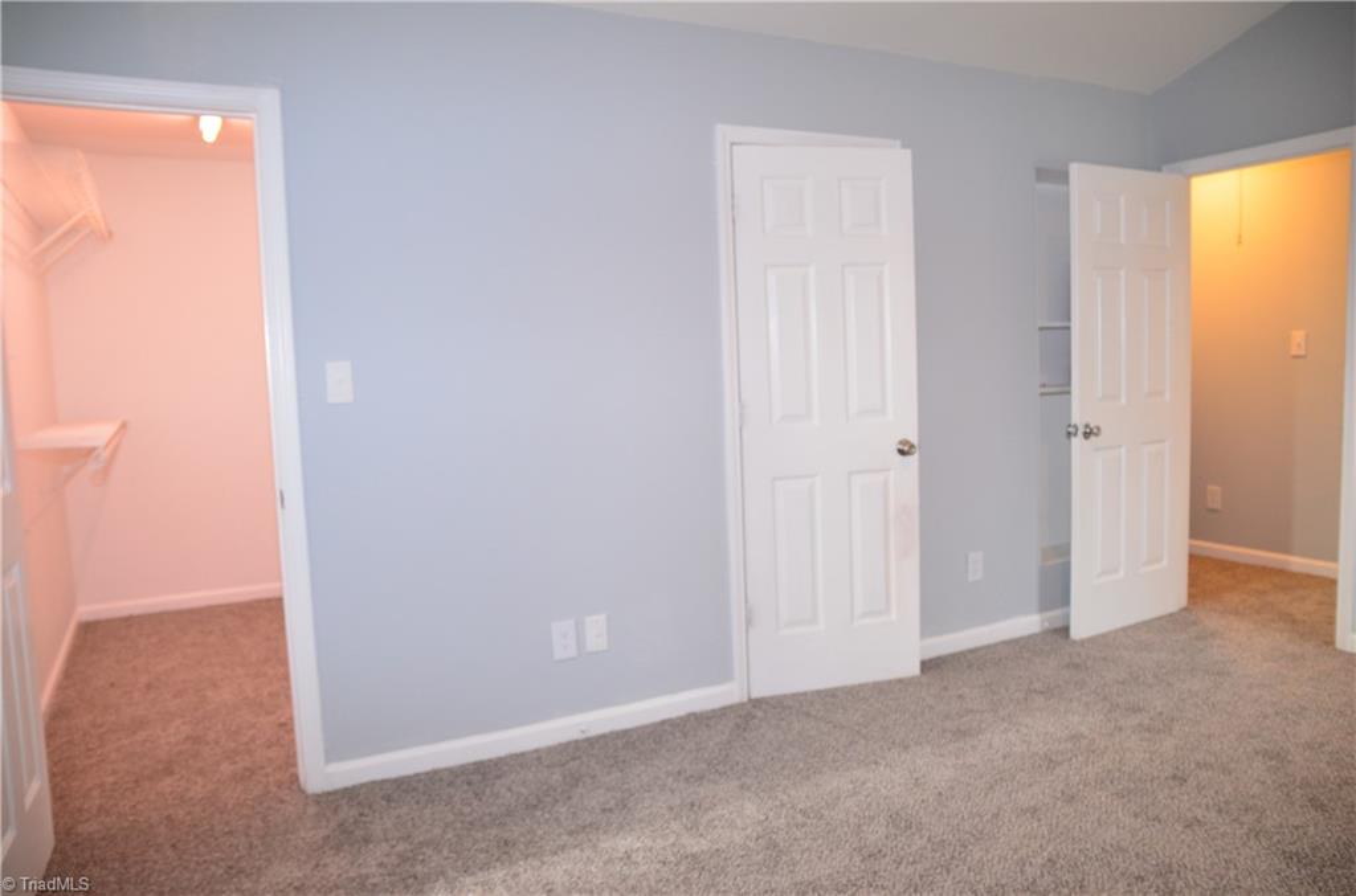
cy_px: 448
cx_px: 678
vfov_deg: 50.2
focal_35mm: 26
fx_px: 958
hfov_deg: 70.6
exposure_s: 1/40
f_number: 3.2
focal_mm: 17
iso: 800
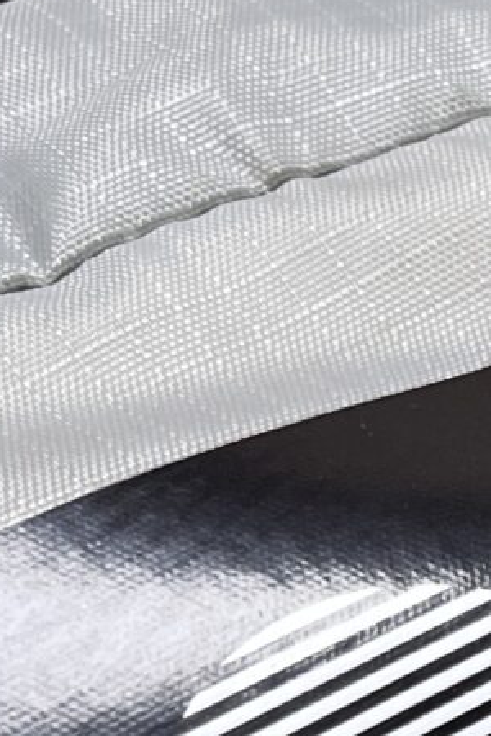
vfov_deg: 12.7
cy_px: 1052
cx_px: 1054
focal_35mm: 154
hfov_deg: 8.4
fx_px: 3150
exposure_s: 1/100
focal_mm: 5.1
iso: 32
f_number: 1.6
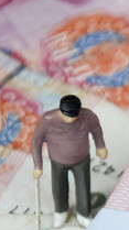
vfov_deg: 4.3
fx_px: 3086
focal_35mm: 506
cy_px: 204
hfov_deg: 2.4
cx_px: 272
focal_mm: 105
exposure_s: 1/50
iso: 320
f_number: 5.6
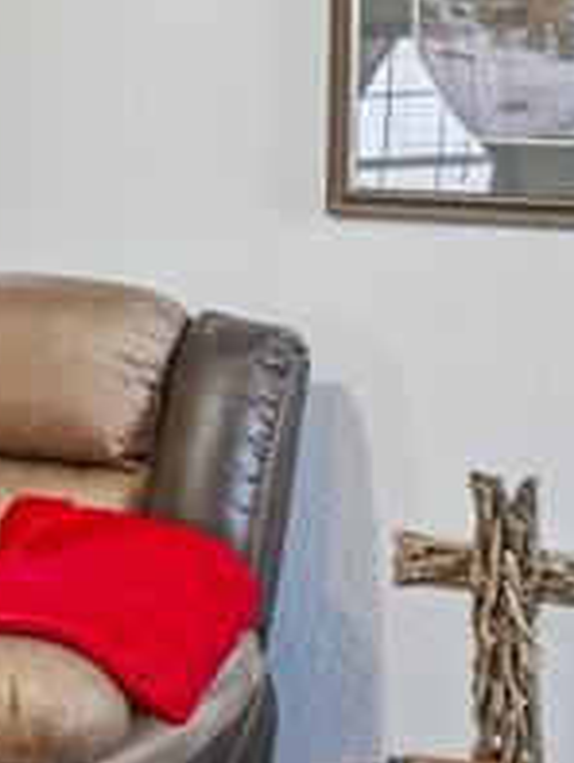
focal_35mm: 75
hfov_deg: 14.3
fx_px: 1656
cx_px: -745
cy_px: 136
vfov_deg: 25.5
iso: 400
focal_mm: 10
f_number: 8
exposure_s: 1/10
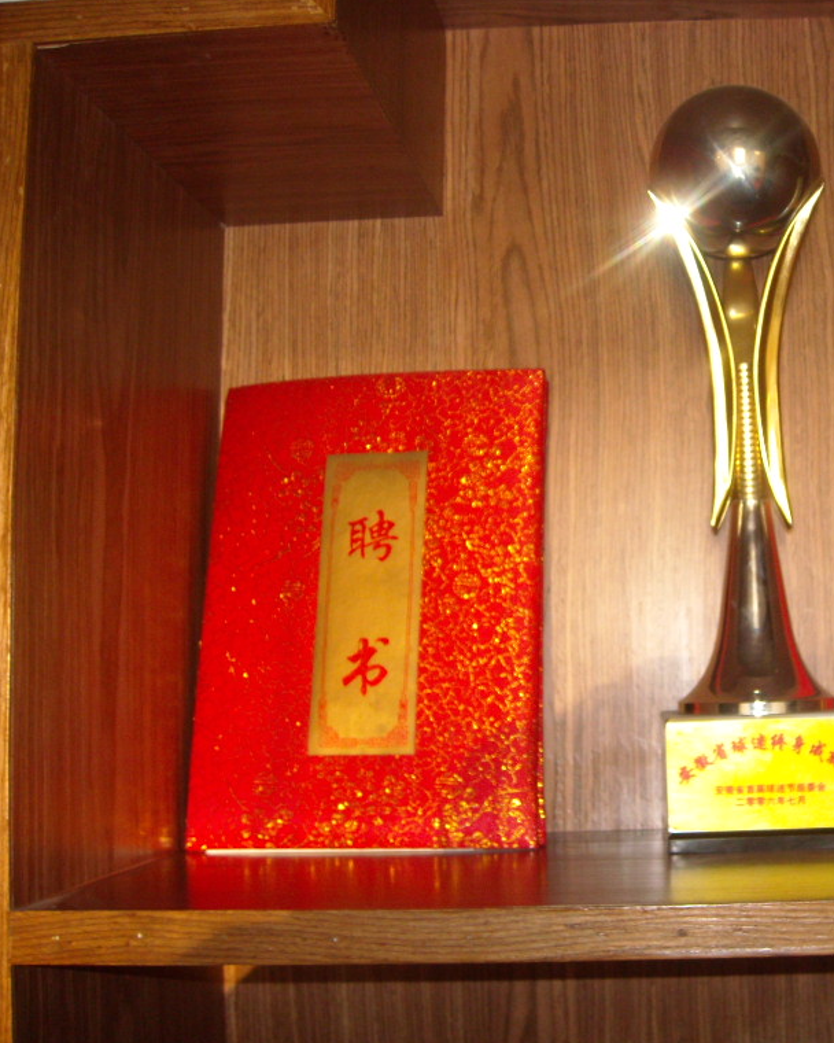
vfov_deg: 40.3
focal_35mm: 46
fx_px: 1419
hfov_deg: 31.9
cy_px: 519
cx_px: 667
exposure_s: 1/30
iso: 200
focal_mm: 5.7
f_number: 2.8
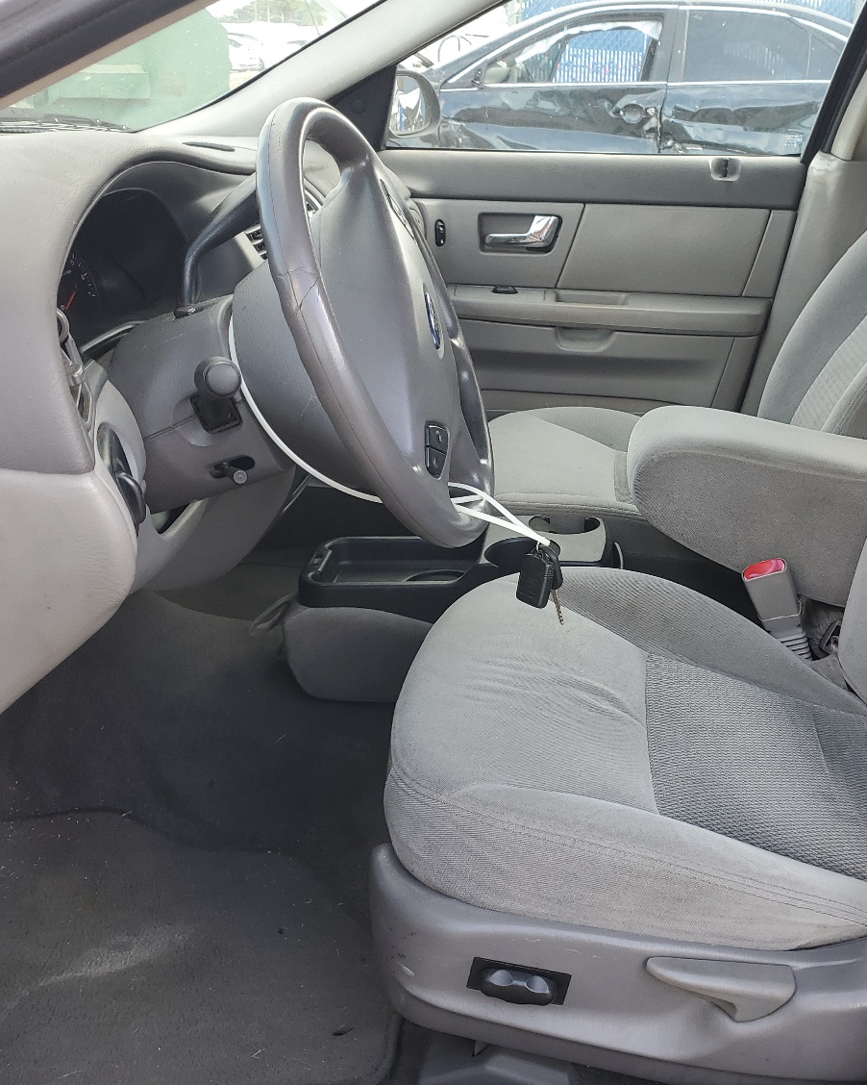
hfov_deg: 39.9
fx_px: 1155
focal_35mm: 36
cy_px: 551
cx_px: 663
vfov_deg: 50.3
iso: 50
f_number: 1.5
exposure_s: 1/139
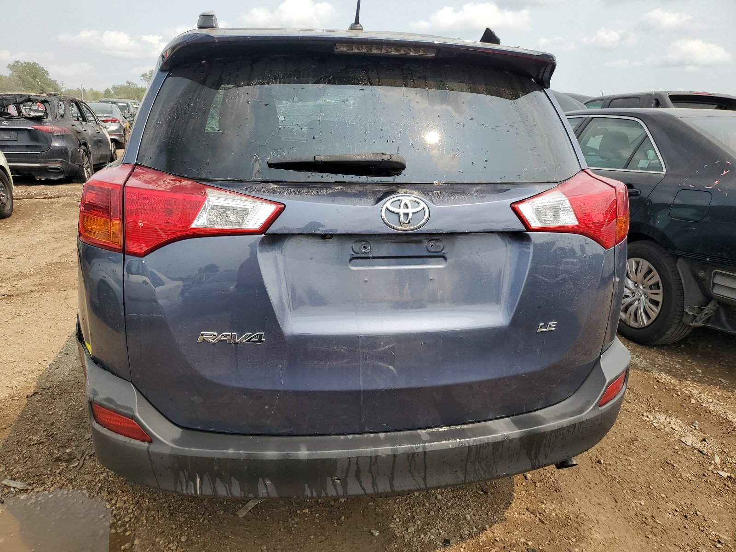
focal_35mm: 26
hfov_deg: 67.3
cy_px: 276
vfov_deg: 53.1
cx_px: 368
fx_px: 553
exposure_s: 1/2000
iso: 50
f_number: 1.5
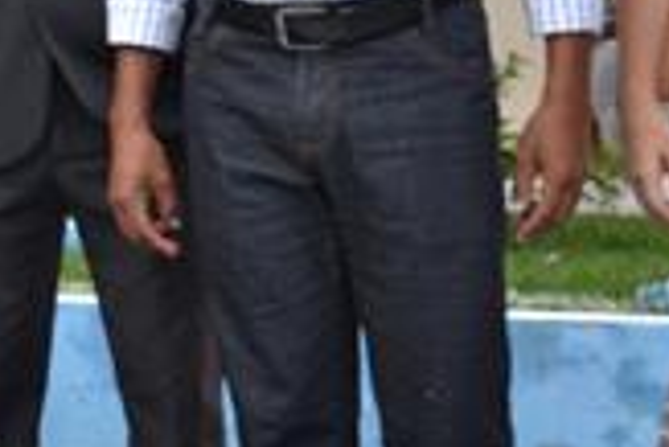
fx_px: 2733
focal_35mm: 147
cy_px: 96
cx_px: -599
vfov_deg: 9.3
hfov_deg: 12.5
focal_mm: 25
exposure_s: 1/80
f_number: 4.5
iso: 400
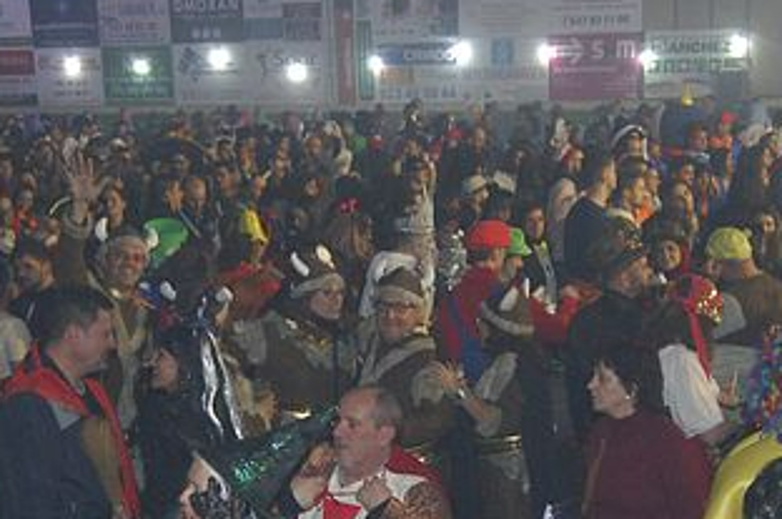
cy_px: 366
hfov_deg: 29.5
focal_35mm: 69
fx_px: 1486
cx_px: 429
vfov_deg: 19.7
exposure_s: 1/30
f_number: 4
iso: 800
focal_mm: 15
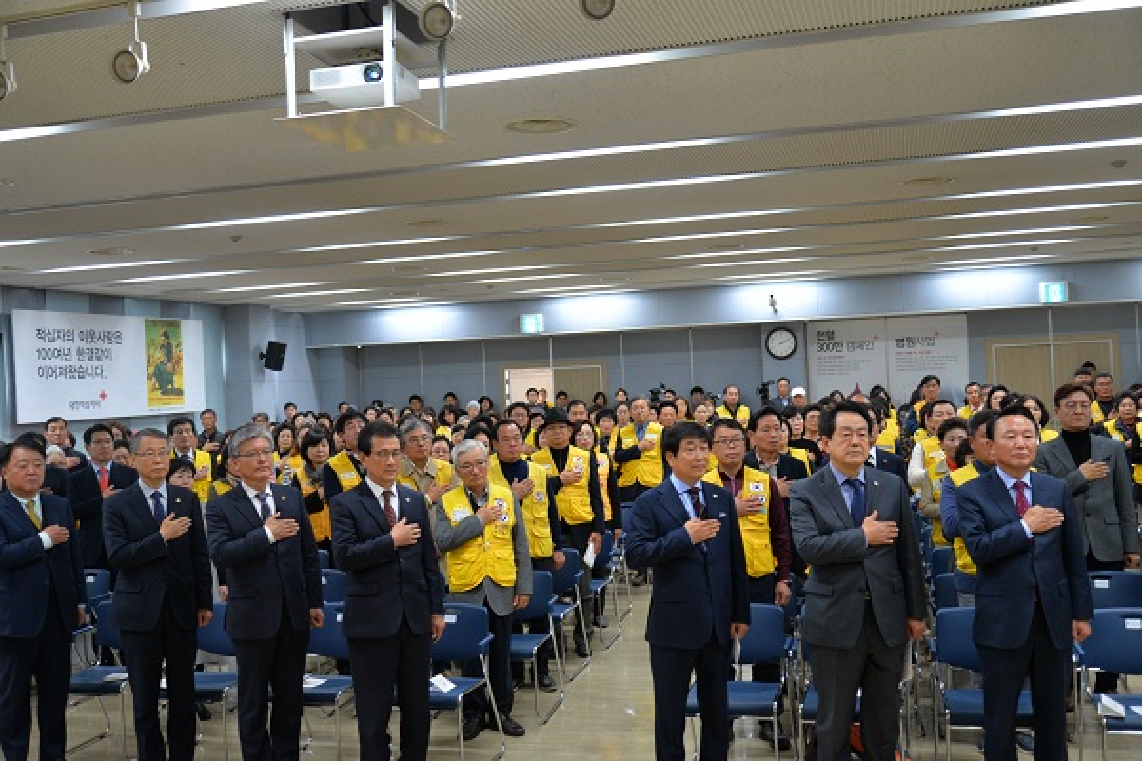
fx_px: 1110
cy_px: 380
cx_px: 571
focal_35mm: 35
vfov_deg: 37.9
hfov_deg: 54.4
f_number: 4
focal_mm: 35
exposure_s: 1/50
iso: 800
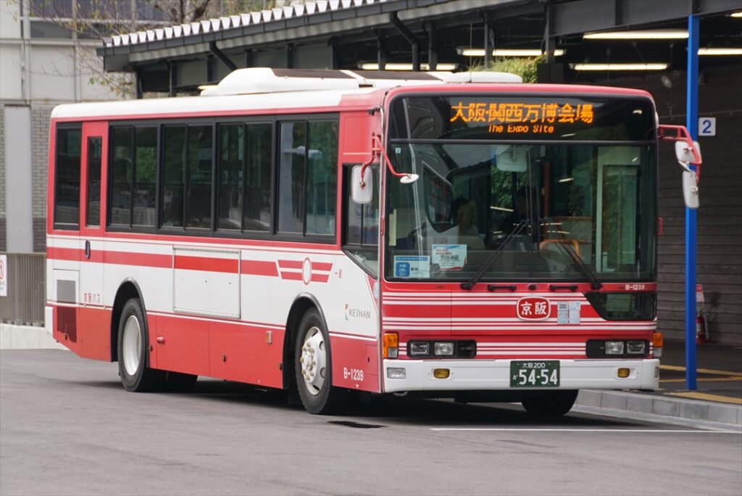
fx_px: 4021
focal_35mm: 195
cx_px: 371
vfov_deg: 7.1
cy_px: 248
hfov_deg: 10.5
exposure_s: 1/160
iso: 400
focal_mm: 130
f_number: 6.3
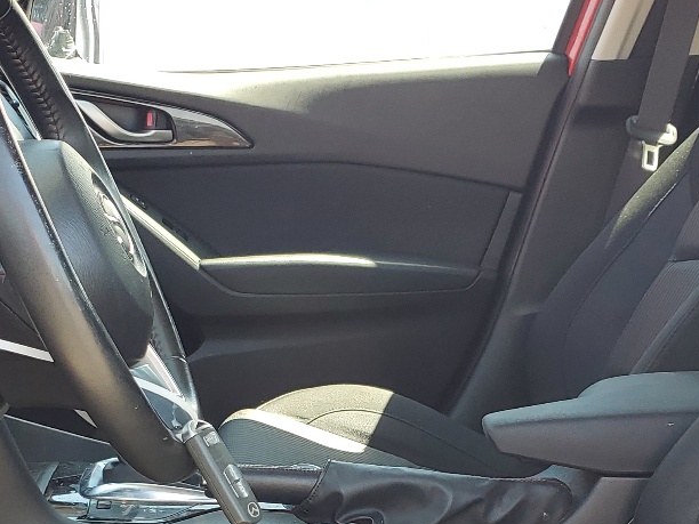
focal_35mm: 68
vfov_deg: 20.9
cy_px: 530
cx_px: 292
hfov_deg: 28.5
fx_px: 1373
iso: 50
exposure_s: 1/175
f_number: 1.5
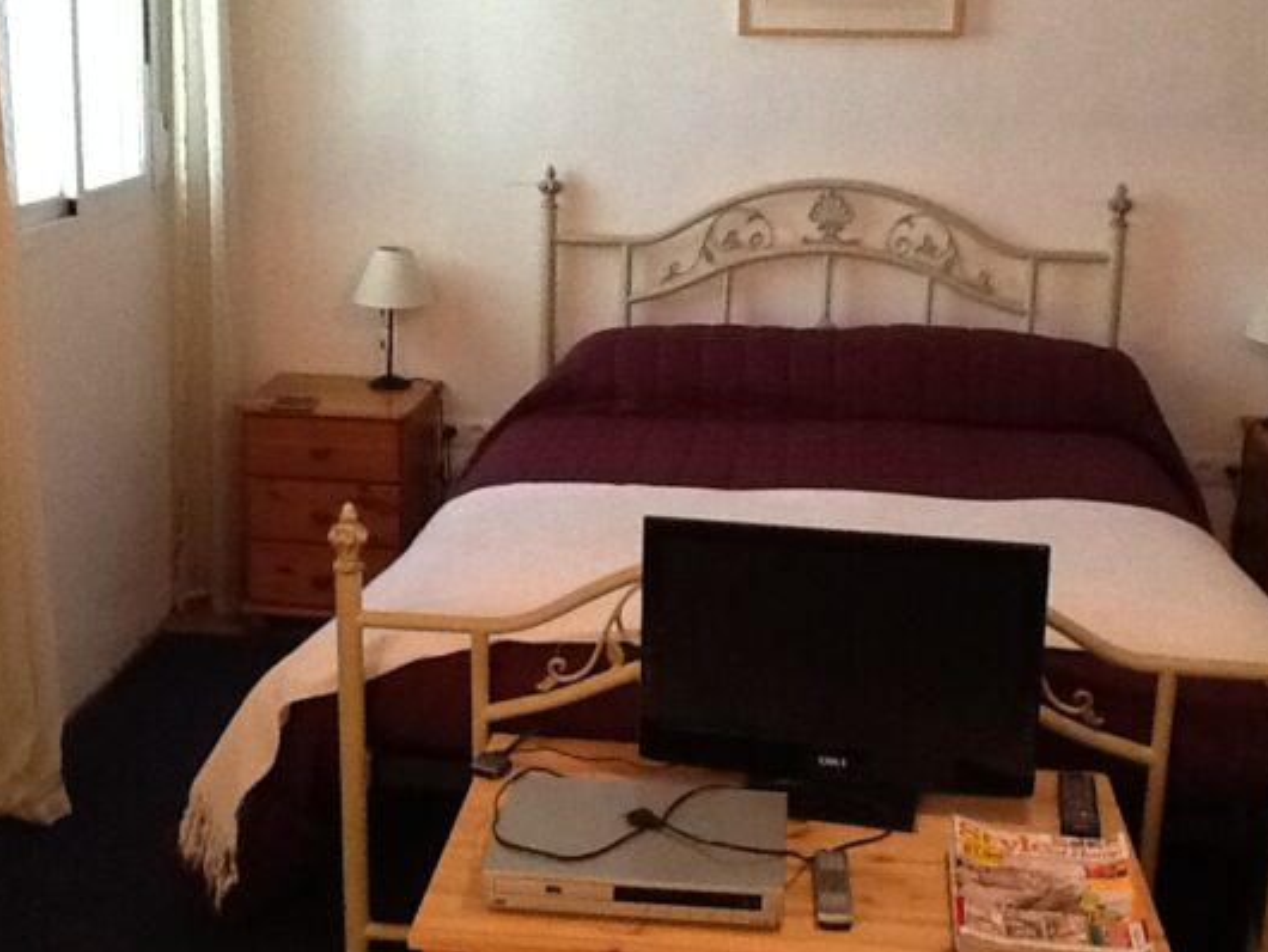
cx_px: 633
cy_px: 398
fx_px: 1942
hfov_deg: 36.2
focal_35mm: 53
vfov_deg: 27.5
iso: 320
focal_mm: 2.03
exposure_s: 1/24
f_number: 2.4
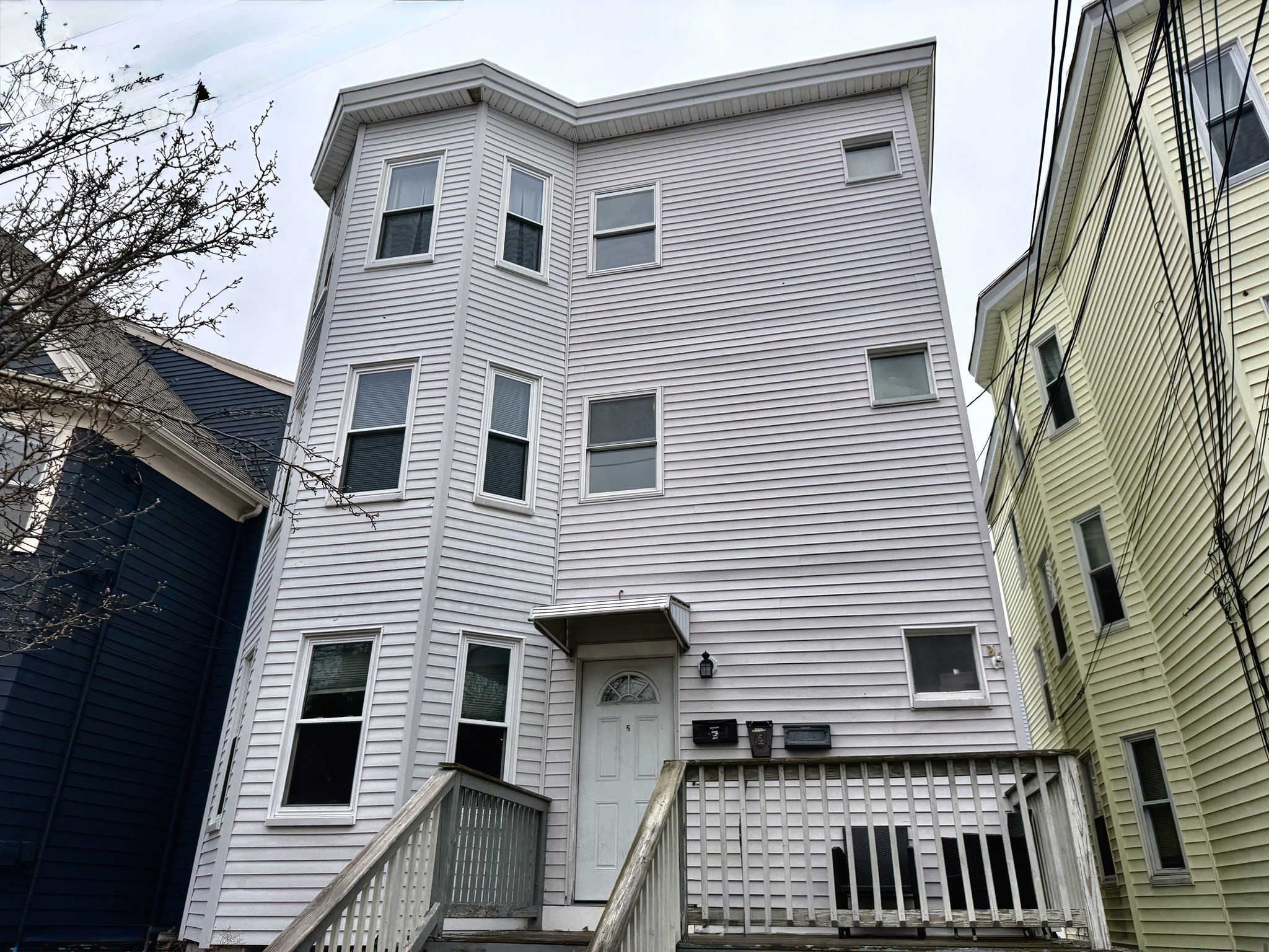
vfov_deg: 56.8
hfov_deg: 71.6
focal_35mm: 24
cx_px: 634
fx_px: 880
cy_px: 476
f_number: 1.78
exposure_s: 1/4405
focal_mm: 6.76
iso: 80
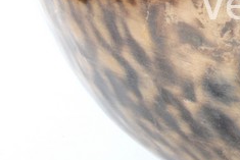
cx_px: 340
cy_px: 4
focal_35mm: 352
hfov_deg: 5.8
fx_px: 2348
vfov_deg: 3.9
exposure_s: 1/125
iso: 200
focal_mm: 46
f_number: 20
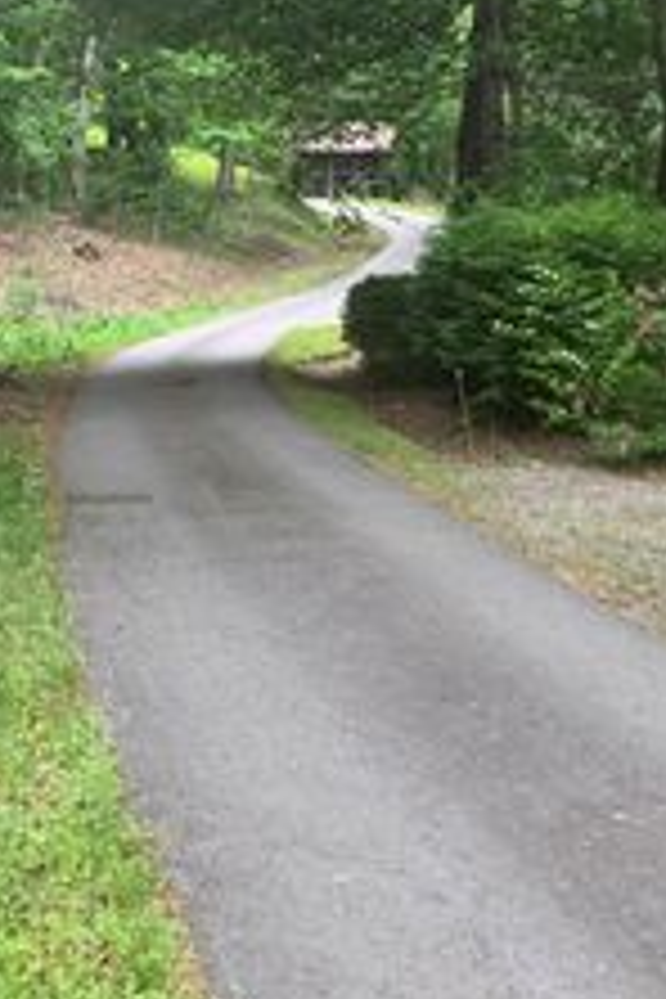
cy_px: 502
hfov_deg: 21.8
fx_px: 1693
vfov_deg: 32.9
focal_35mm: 61
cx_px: 90
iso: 50
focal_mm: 4.25
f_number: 1.8
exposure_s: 1/122
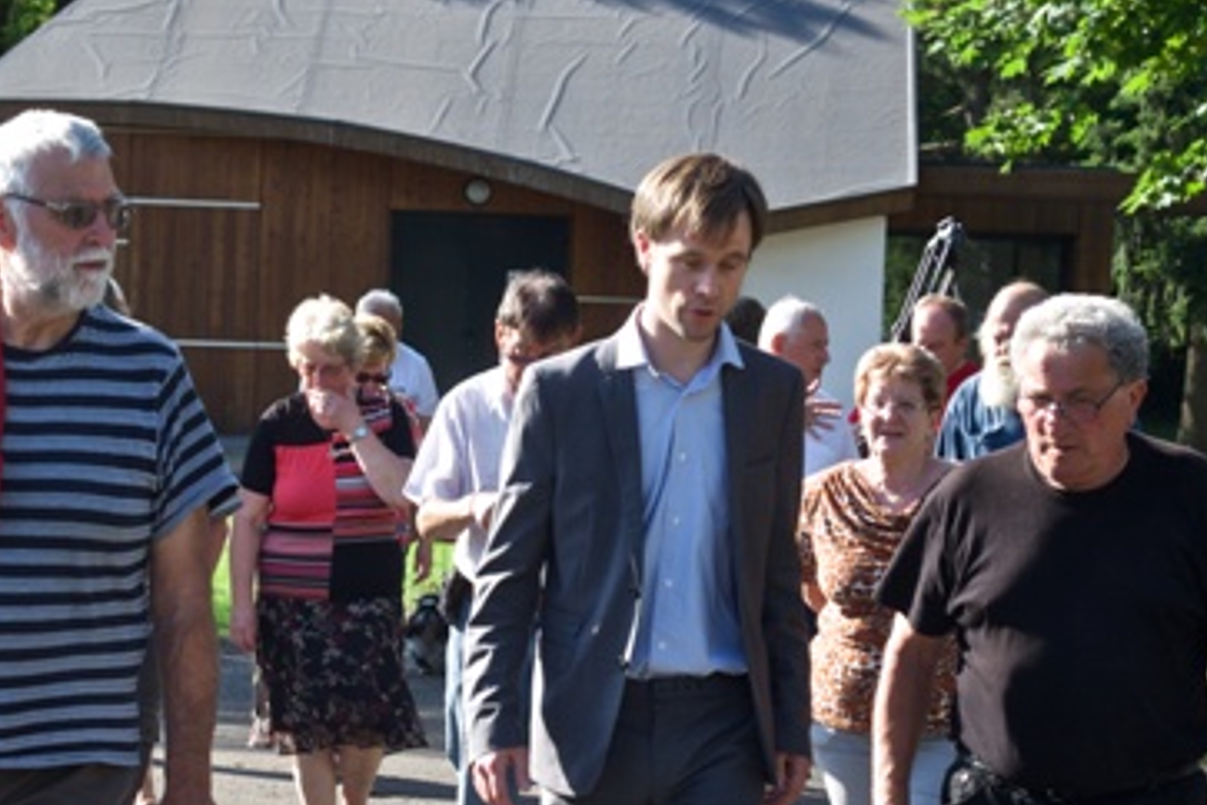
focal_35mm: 130
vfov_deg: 10.5
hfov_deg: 15.7
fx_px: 4358
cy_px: 724
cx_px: 389
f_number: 5.6
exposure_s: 1/210
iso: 200
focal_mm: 39
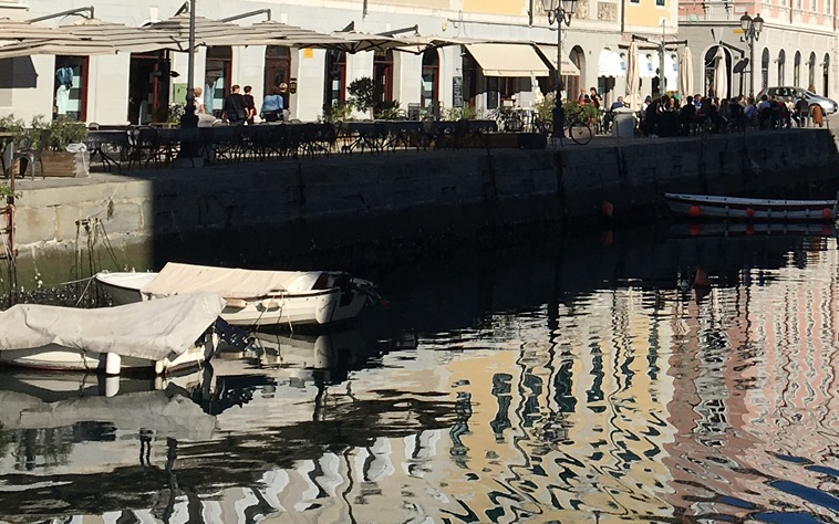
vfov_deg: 15.4
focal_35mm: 83
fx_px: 1898
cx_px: 798
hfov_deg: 24.0
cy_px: -41
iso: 25
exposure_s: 1/2959
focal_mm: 4.15
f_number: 2.2
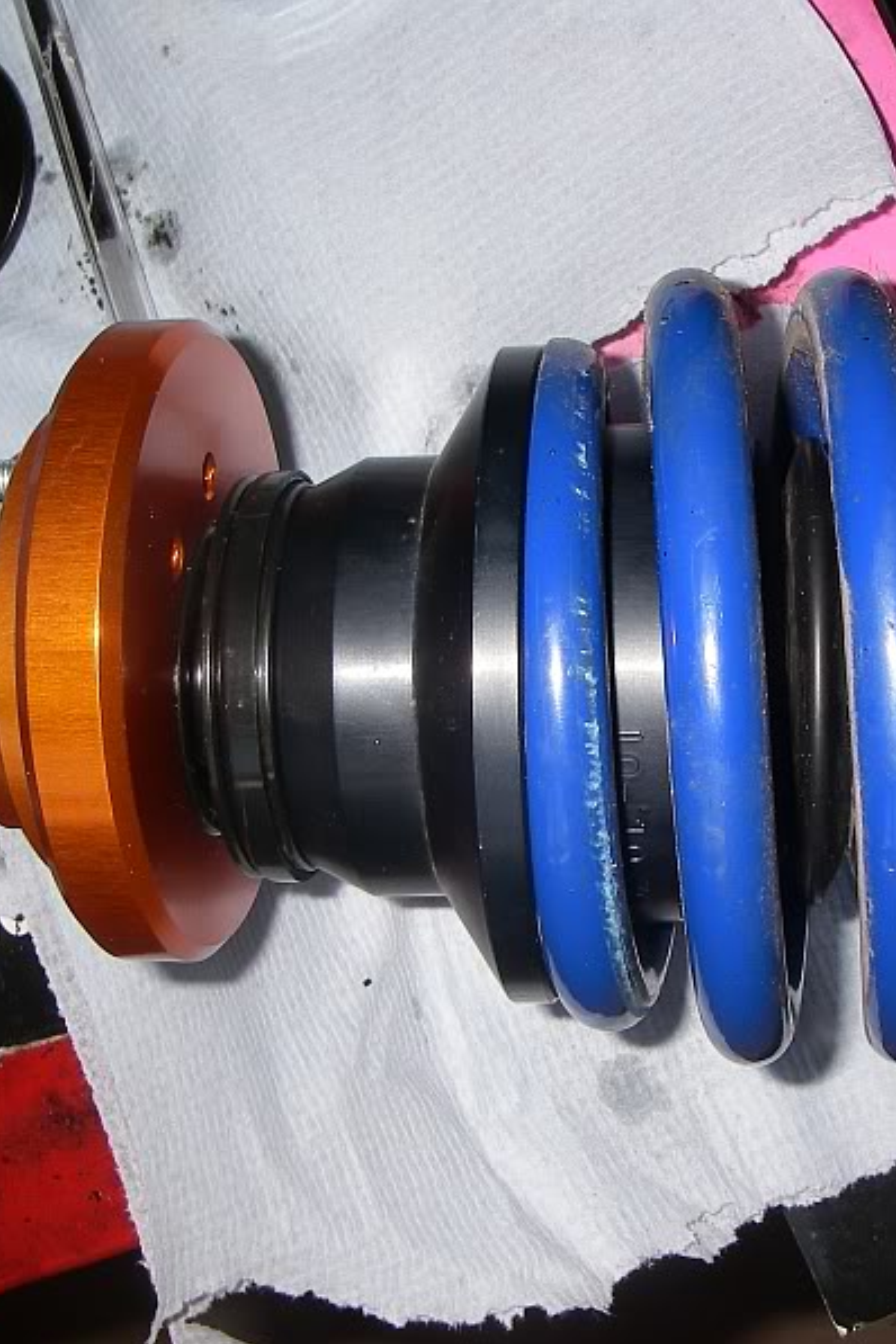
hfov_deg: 25.3
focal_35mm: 53
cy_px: 673
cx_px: 617
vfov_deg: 37.5
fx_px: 1979
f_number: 6.6
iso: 64
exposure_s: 1/40
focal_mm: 6.3
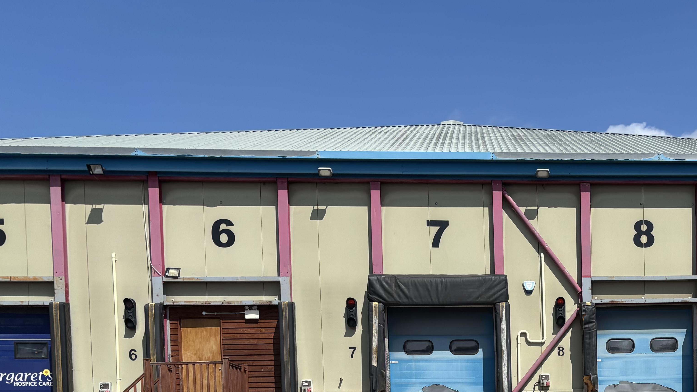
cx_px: 584
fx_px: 979
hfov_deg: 37.4
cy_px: 461
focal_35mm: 53
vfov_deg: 21.2
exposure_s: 1/4425
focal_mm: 5.96
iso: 50
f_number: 1.6
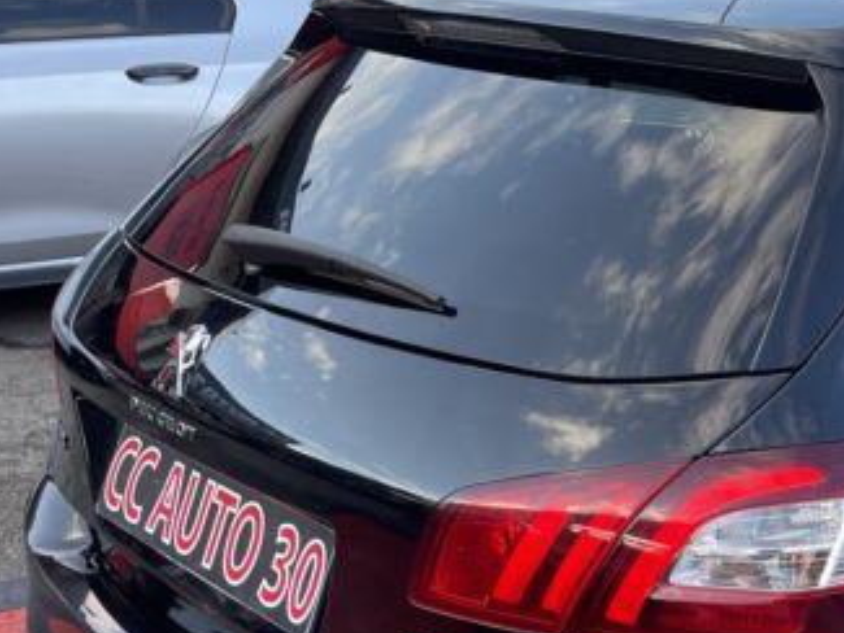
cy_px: 534
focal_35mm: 64
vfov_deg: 22.5
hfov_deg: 27.2
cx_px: 976
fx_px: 1561
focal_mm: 4.2
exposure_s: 1/180
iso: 32
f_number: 1.6
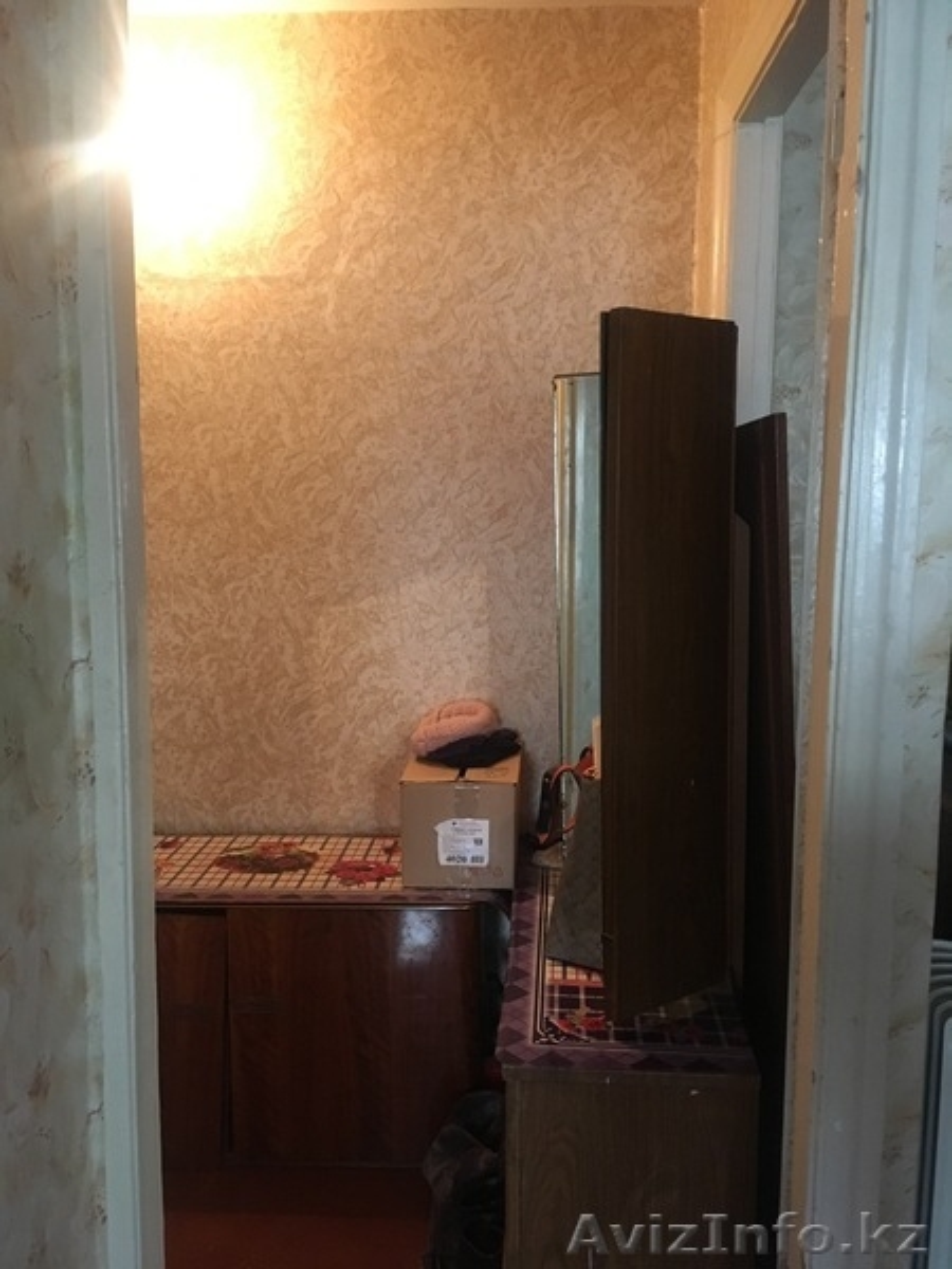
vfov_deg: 61.7
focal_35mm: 29
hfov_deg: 48.2
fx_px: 1063
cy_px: 634
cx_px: 476
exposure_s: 1/25
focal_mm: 4.15
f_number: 2.2
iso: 250
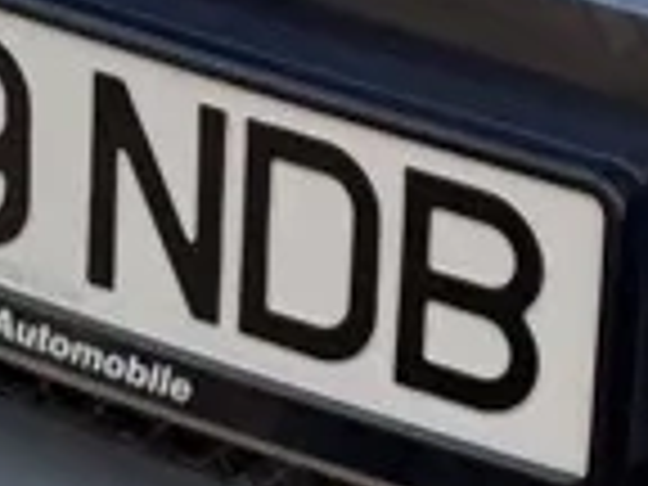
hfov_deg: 8.4
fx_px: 4174
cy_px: -180
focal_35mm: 223
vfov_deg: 6.6
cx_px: 1314
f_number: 1.78
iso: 100
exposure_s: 1/2525
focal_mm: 6.76
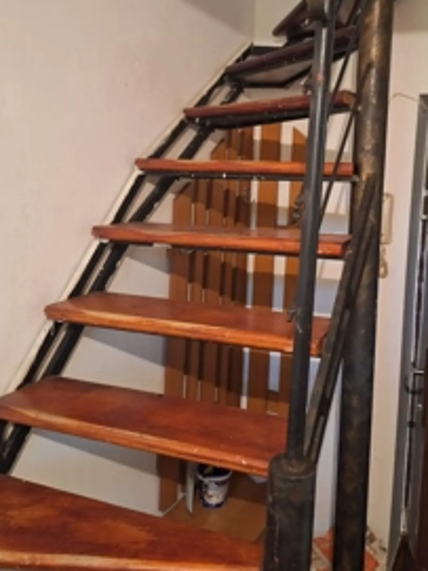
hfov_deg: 41.5
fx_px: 561
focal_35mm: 34
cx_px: 266
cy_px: 213
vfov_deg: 53.4
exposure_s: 1/20
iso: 500
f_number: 1.8
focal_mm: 5.54
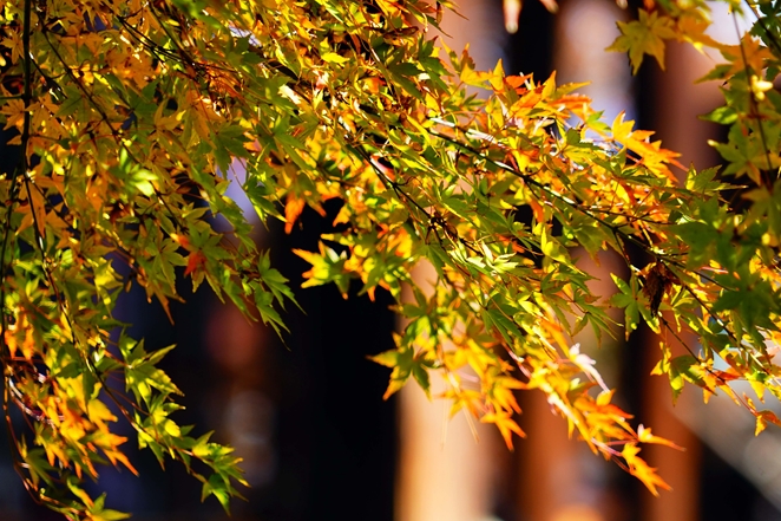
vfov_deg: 4.7
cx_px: 451
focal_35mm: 290
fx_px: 6289
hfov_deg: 7.1
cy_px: 286
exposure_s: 1/250
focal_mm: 240
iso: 400
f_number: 6.3
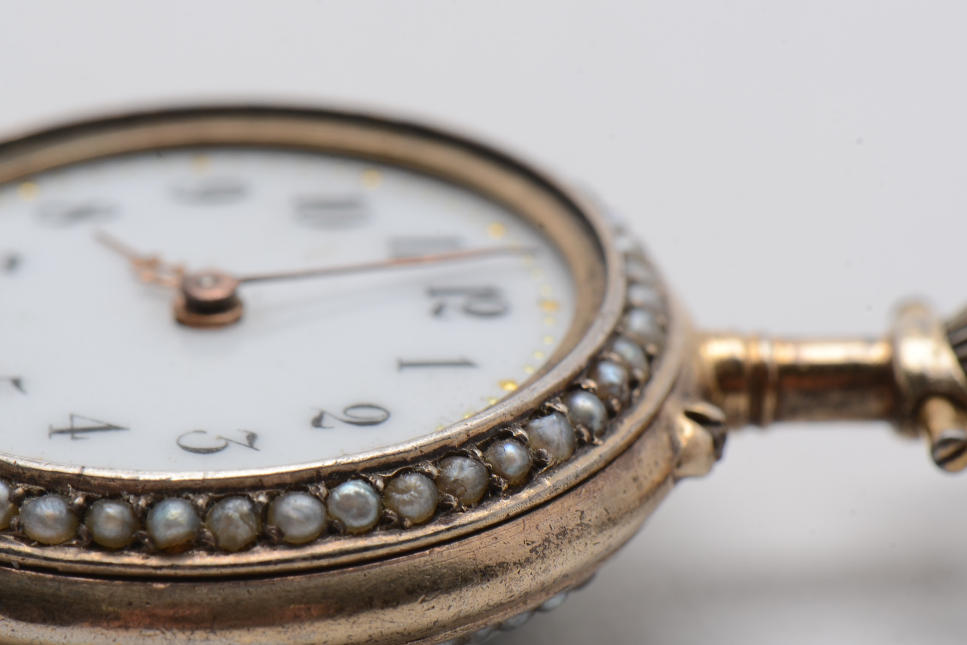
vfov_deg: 9.2
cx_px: 441
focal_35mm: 150
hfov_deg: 13.7
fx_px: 4017
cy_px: 342
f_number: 18
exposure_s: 1/125
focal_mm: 85
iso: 200
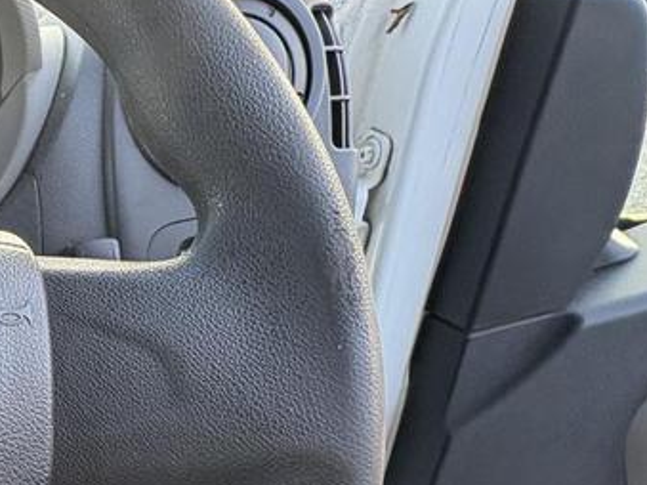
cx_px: -166
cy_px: 435
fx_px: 691
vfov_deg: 36.3
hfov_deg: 36.1
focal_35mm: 37
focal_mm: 2.22
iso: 200
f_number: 2.2
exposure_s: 1/88
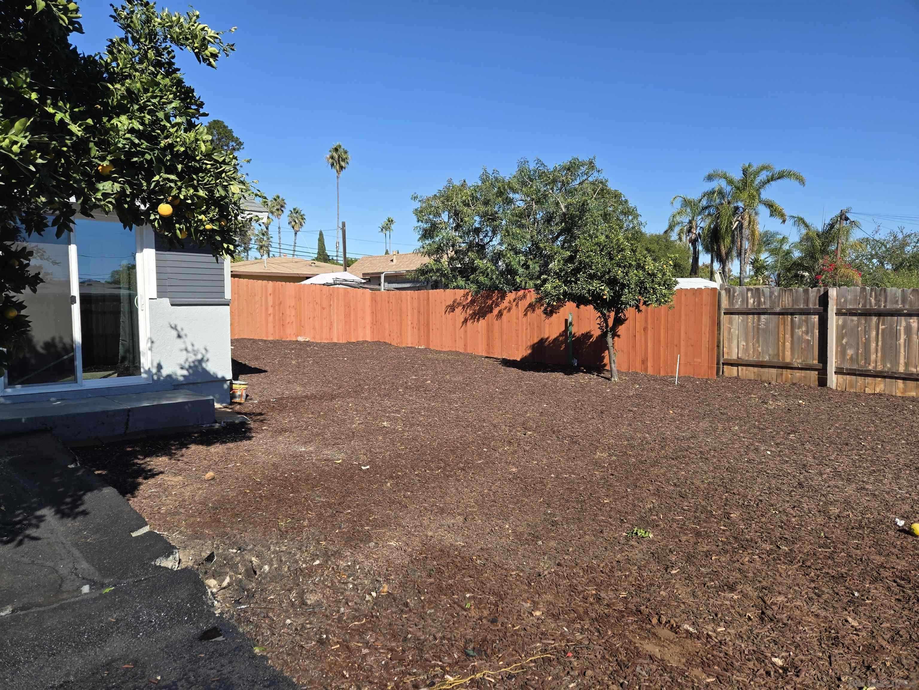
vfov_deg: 58.9
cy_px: 345
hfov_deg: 73.9
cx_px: 460
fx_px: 611
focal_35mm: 23
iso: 50
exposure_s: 1/2921
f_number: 1.8
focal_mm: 5.4
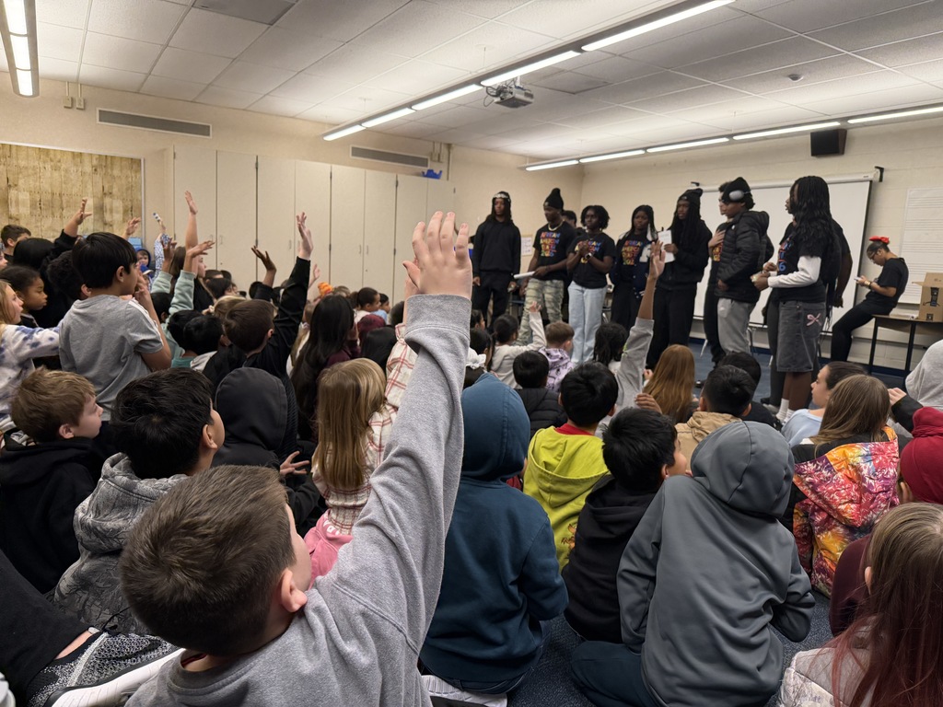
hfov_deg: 71.6
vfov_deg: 56.8
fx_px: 654
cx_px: 472
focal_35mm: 24
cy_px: 354
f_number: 1.78
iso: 320
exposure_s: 1/123
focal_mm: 6.76
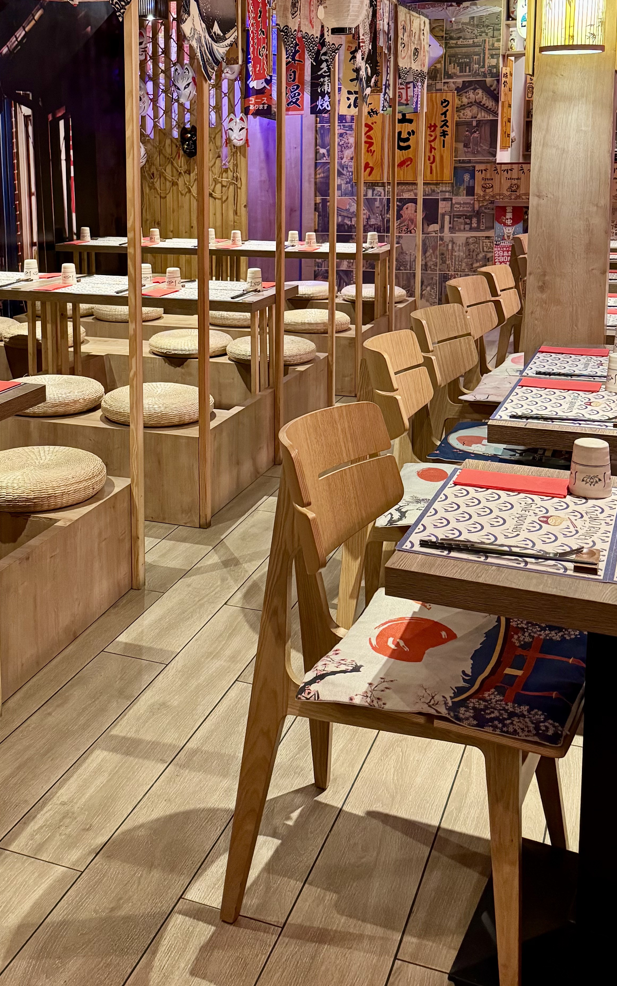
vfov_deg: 49.0
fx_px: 1049
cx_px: 203
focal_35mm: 39
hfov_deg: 32.5
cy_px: 286
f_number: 1.78
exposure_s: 1/50
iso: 800
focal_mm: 6.76
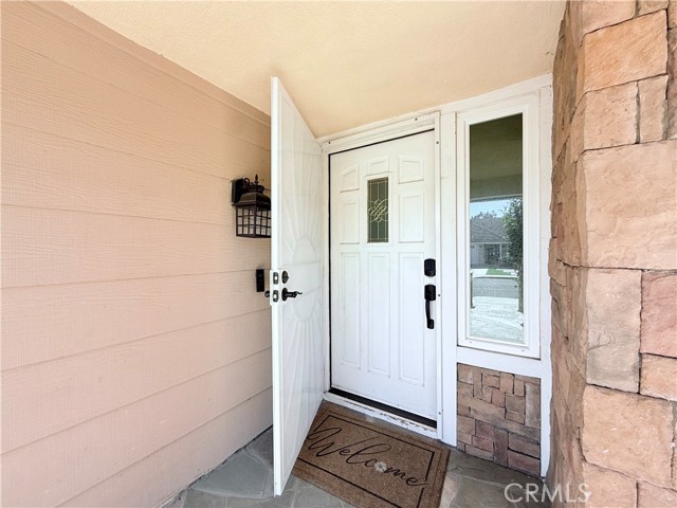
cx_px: 338
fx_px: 274
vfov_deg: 85.7
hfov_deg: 102.1
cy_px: 254
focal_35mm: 14
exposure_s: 1/253
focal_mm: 2.22
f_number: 2.2
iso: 50
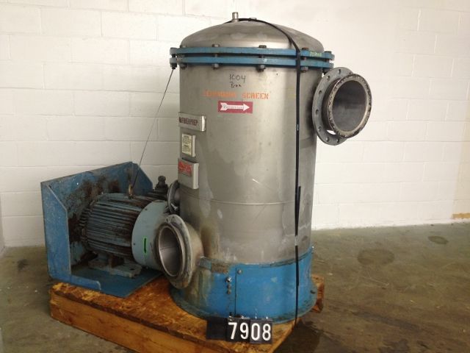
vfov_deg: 40.7
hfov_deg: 52.6
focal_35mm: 35
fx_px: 475
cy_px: 176
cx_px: 235
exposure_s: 1/20
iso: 160
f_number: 2.4
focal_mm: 4.28
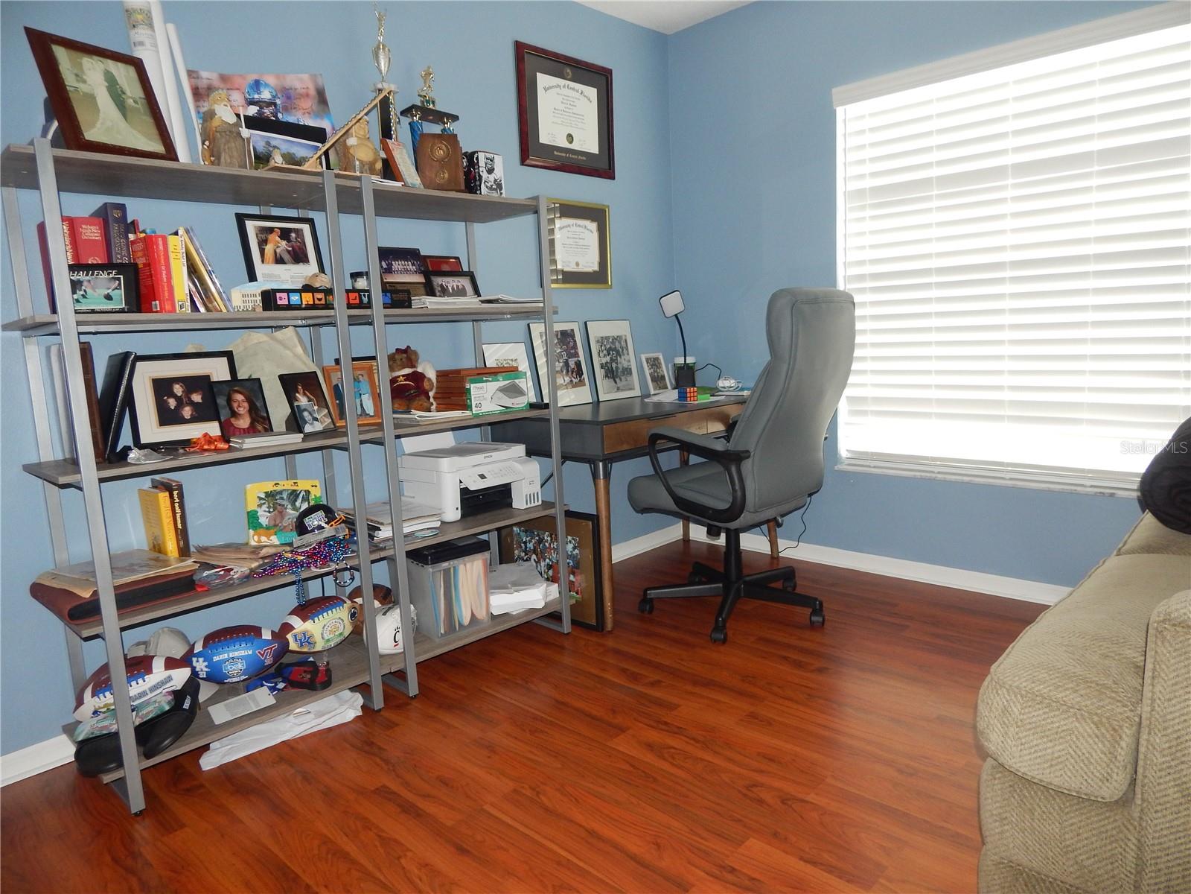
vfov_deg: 61.1
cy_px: 447
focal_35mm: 22
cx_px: 596
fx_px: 757
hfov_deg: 76.4
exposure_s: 1/30
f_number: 3
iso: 200
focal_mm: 4
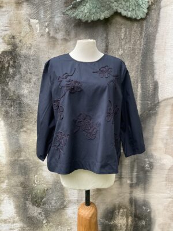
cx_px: 86
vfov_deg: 61.7
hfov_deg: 48.2
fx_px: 193
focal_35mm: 29
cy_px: 116
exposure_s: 1/110
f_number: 1.8
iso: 64
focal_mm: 3
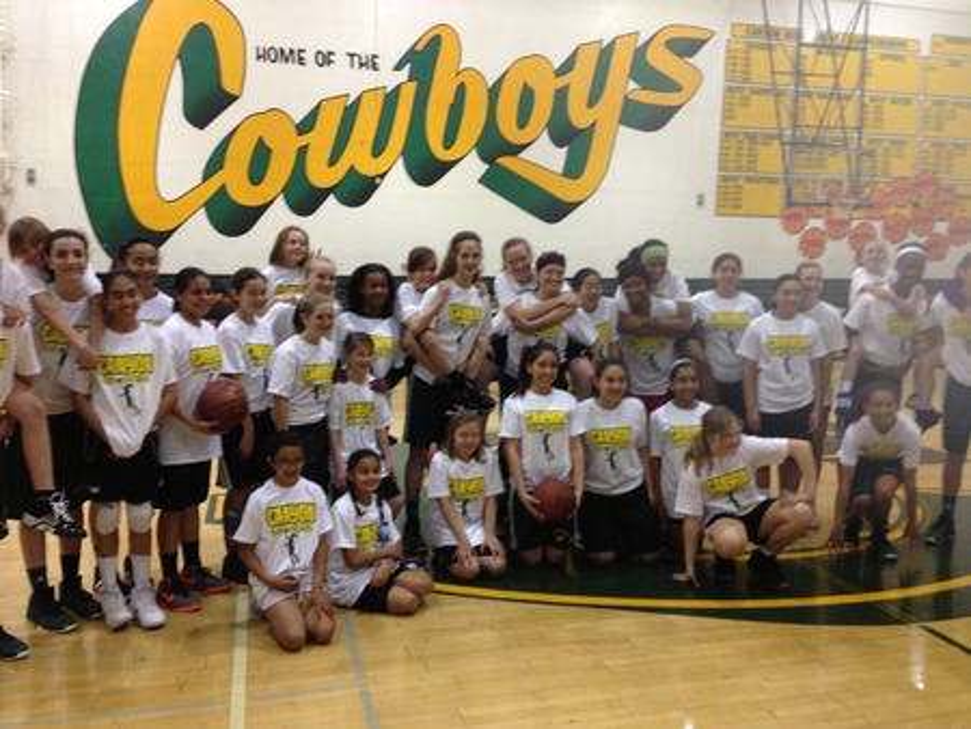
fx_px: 926
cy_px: 364
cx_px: 486
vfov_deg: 43.0
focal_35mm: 33
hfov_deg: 55.3
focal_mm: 4.13
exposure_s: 1/20
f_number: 2.4
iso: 125
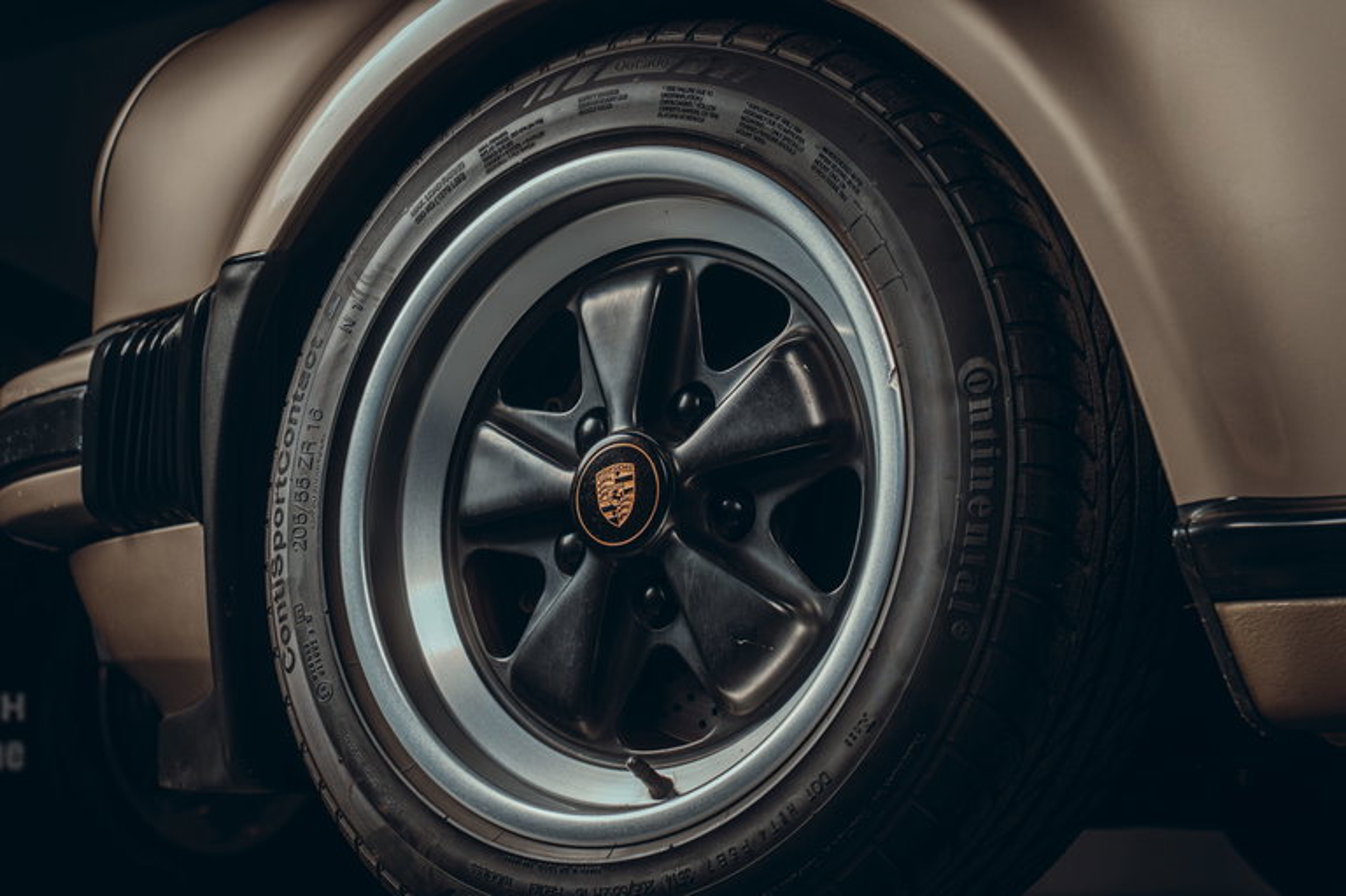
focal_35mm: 70
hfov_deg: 28.9
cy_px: 448
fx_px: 2615
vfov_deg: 19.4
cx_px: 673
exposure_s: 1/40
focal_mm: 70
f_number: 7.1
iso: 400
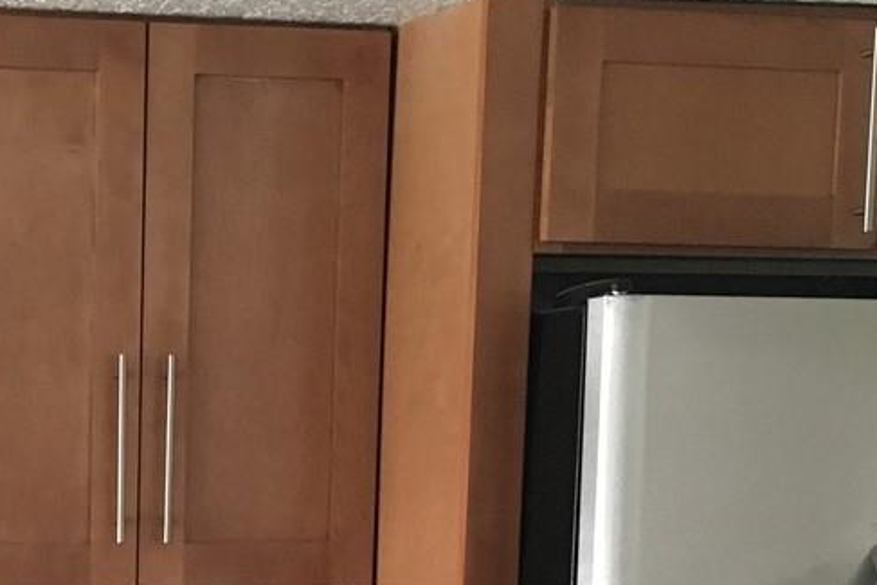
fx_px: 2412
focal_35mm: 99
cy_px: 779
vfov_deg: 13.3
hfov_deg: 19.8
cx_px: -49
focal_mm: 4.15
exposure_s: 1/30
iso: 200
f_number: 2.2
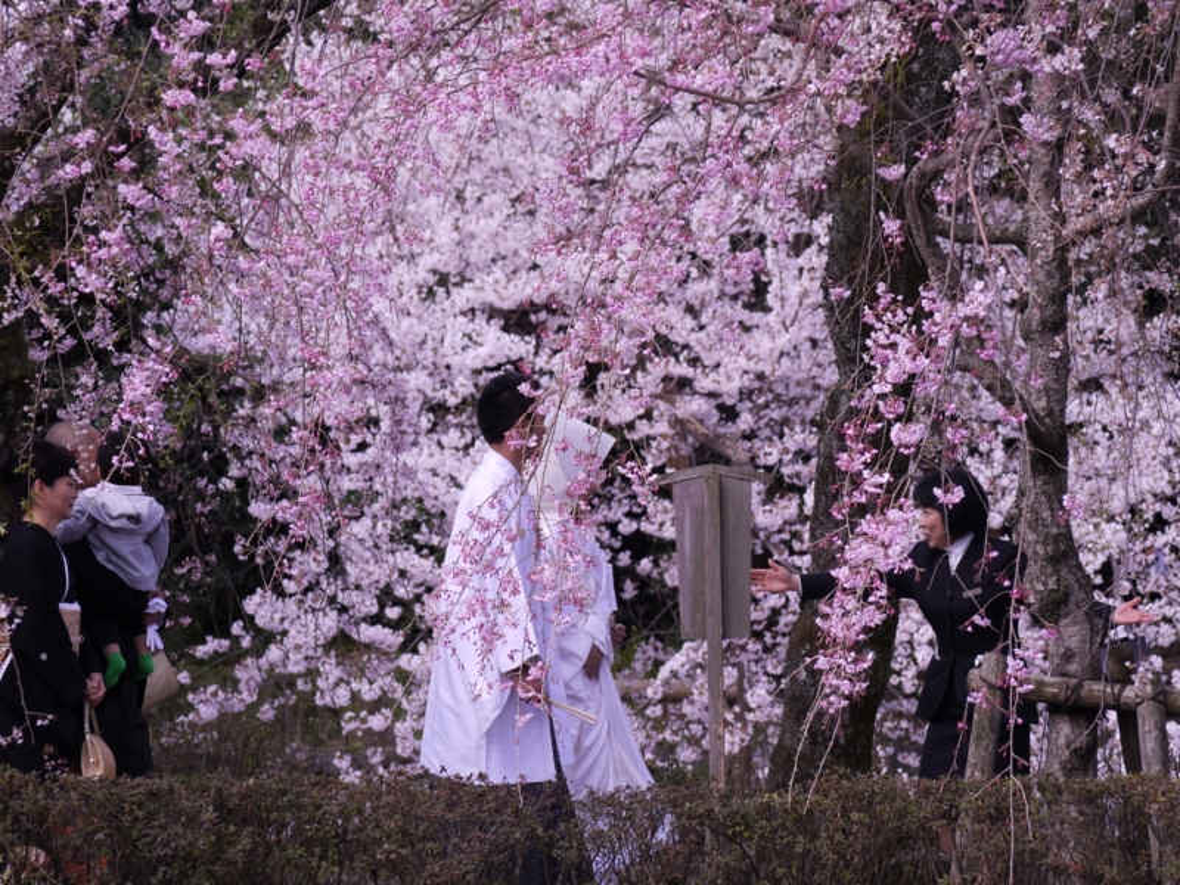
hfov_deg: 8.2
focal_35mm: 240
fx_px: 8181
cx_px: 590
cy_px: 442
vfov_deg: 6.2
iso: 200
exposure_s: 1/320
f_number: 9
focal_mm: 120
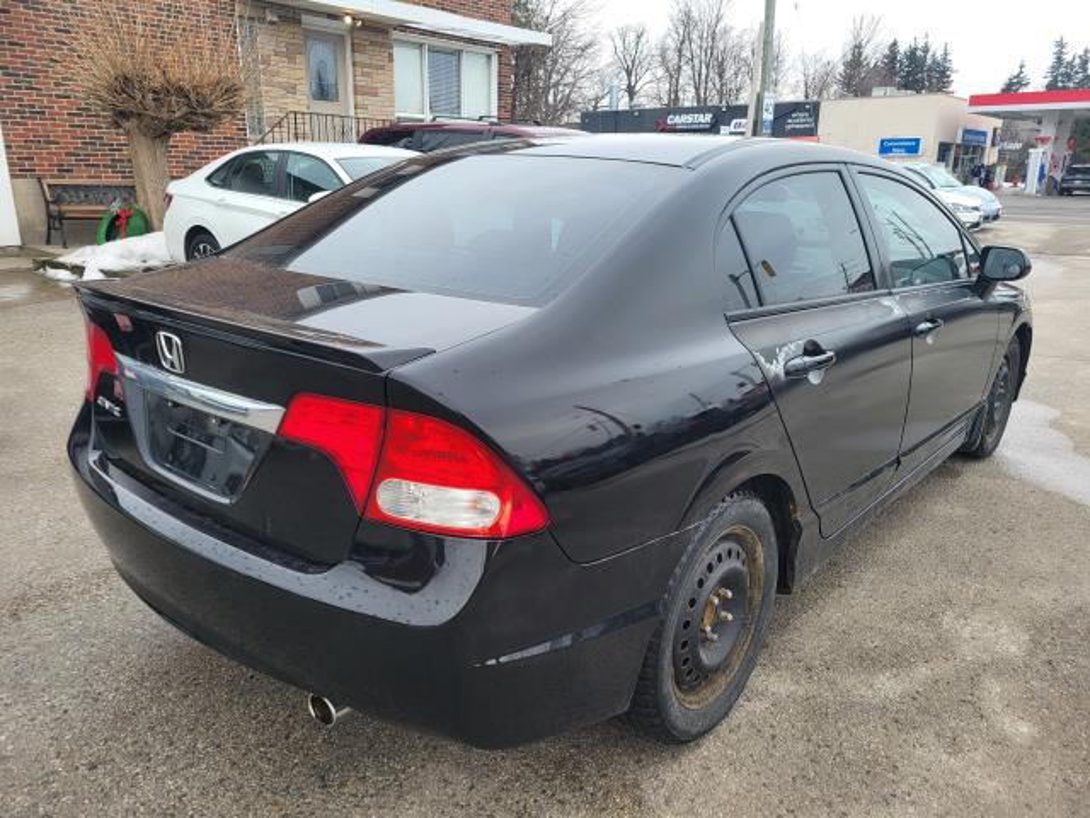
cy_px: 409
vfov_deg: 53.1
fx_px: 819
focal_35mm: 26
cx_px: 545
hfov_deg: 67.3
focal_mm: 5.4
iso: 40
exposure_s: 1/306
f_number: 1.8
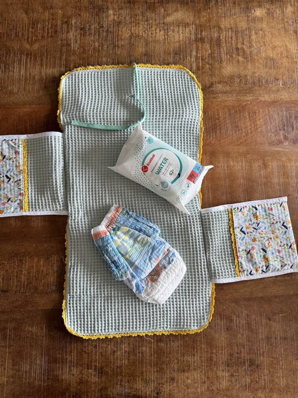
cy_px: 199
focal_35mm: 24
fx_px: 275
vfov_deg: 71.6
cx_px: 149
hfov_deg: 56.8
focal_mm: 6.76
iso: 200
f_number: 1.78
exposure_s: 1/121
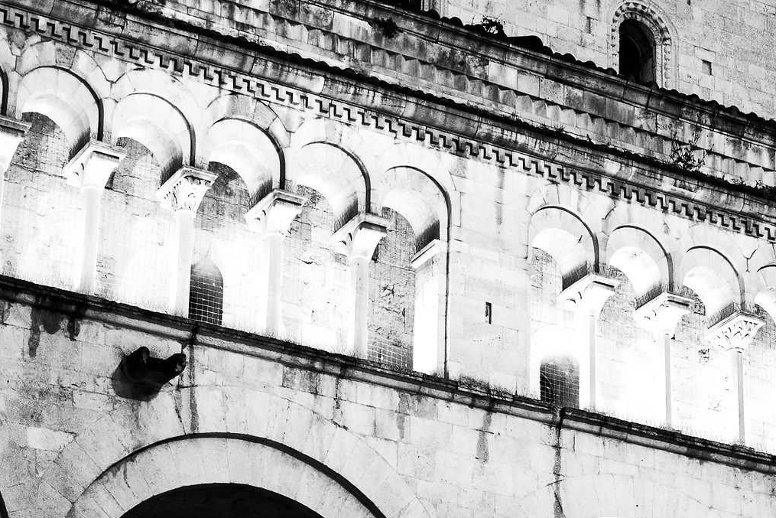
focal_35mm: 123
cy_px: 395
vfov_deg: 11.1
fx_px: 2652
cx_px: 702
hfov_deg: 16.4
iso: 1600
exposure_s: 1/100
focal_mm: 52
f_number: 4
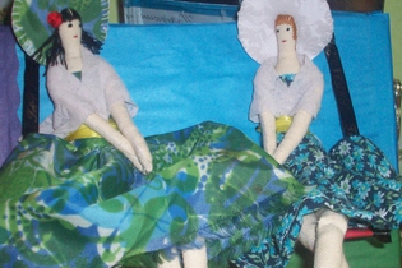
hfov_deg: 36.2
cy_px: 172
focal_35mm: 55
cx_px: 216
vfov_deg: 24.5
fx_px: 614
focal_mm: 6.2
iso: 200
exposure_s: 1/32
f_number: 2.8
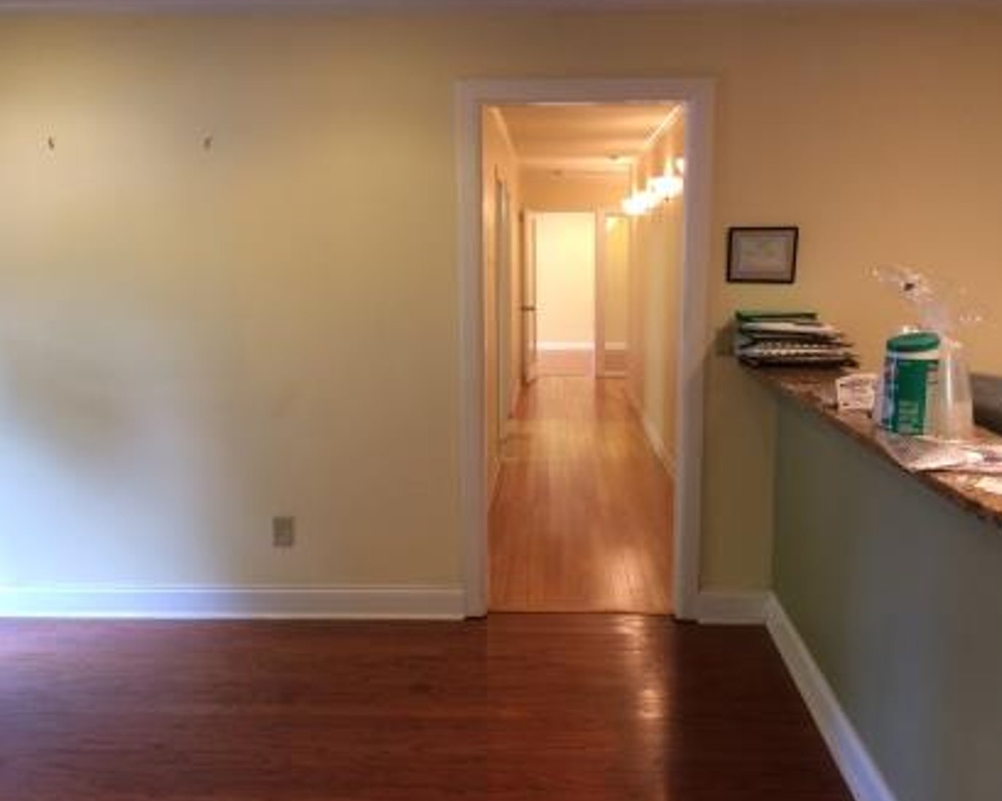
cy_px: 398
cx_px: 526
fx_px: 919
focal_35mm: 31
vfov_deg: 47.1
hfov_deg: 57.2
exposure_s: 1/30
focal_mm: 4.15
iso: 125
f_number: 2.2
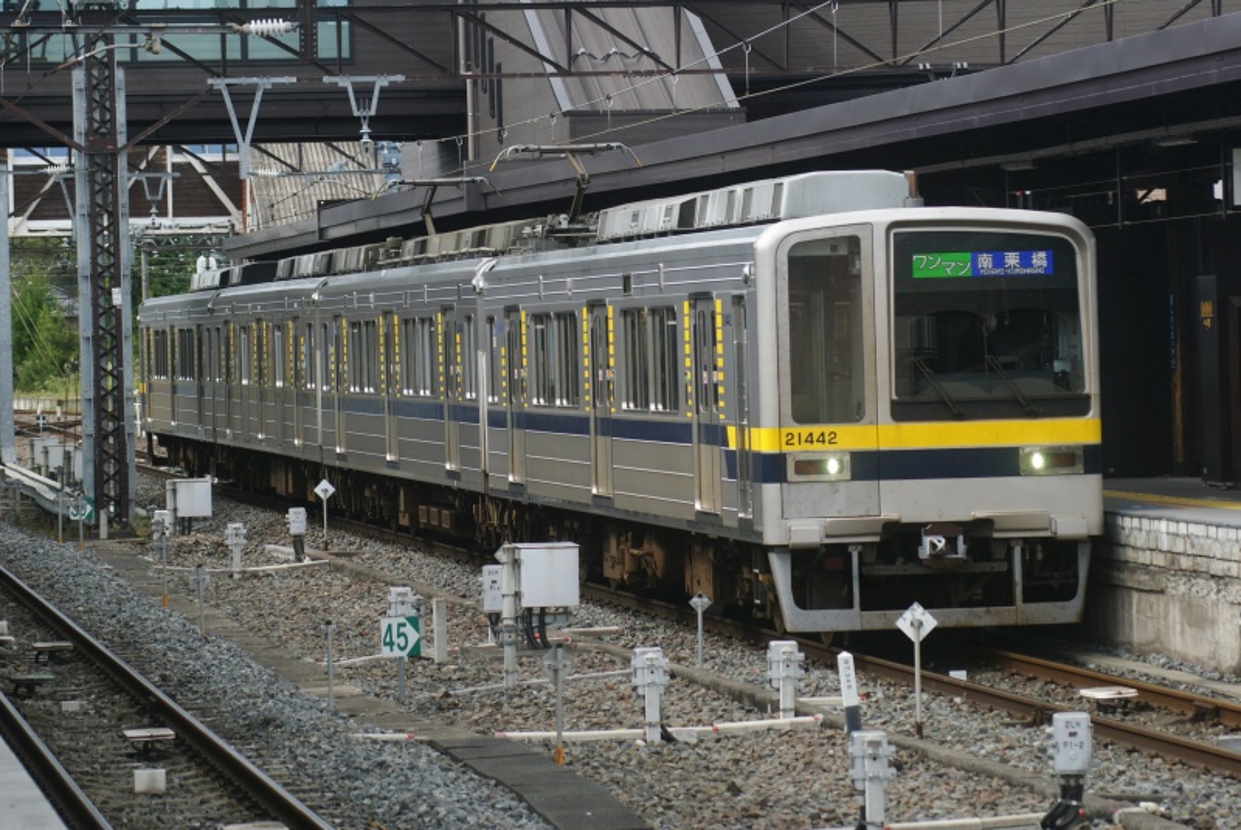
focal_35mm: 165
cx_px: 620
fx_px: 5693
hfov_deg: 12.4
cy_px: 415
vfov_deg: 8.3
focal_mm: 110
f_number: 5.6
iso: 100
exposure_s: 1/200
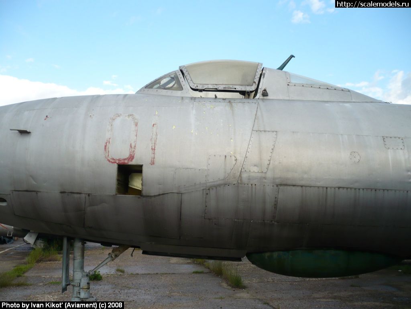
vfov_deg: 40.7
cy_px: 154
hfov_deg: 52.6
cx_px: 206
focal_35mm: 35
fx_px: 416
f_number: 2.8
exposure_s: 1/500
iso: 100
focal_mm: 5.8
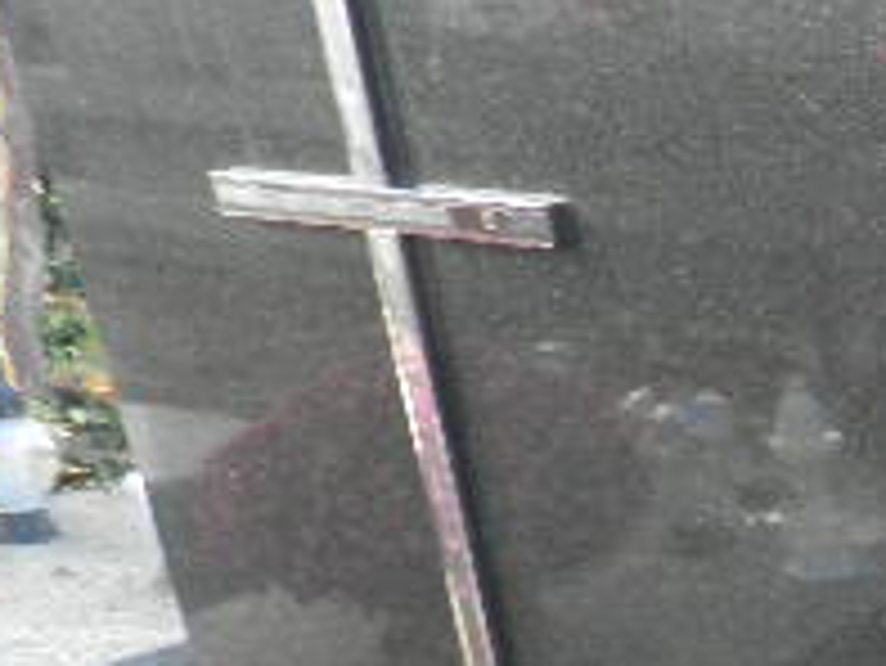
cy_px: 819
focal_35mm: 78
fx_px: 1998
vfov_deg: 17.9
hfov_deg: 20.7
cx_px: 1381
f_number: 3.3
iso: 64
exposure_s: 1/30
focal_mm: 4.3
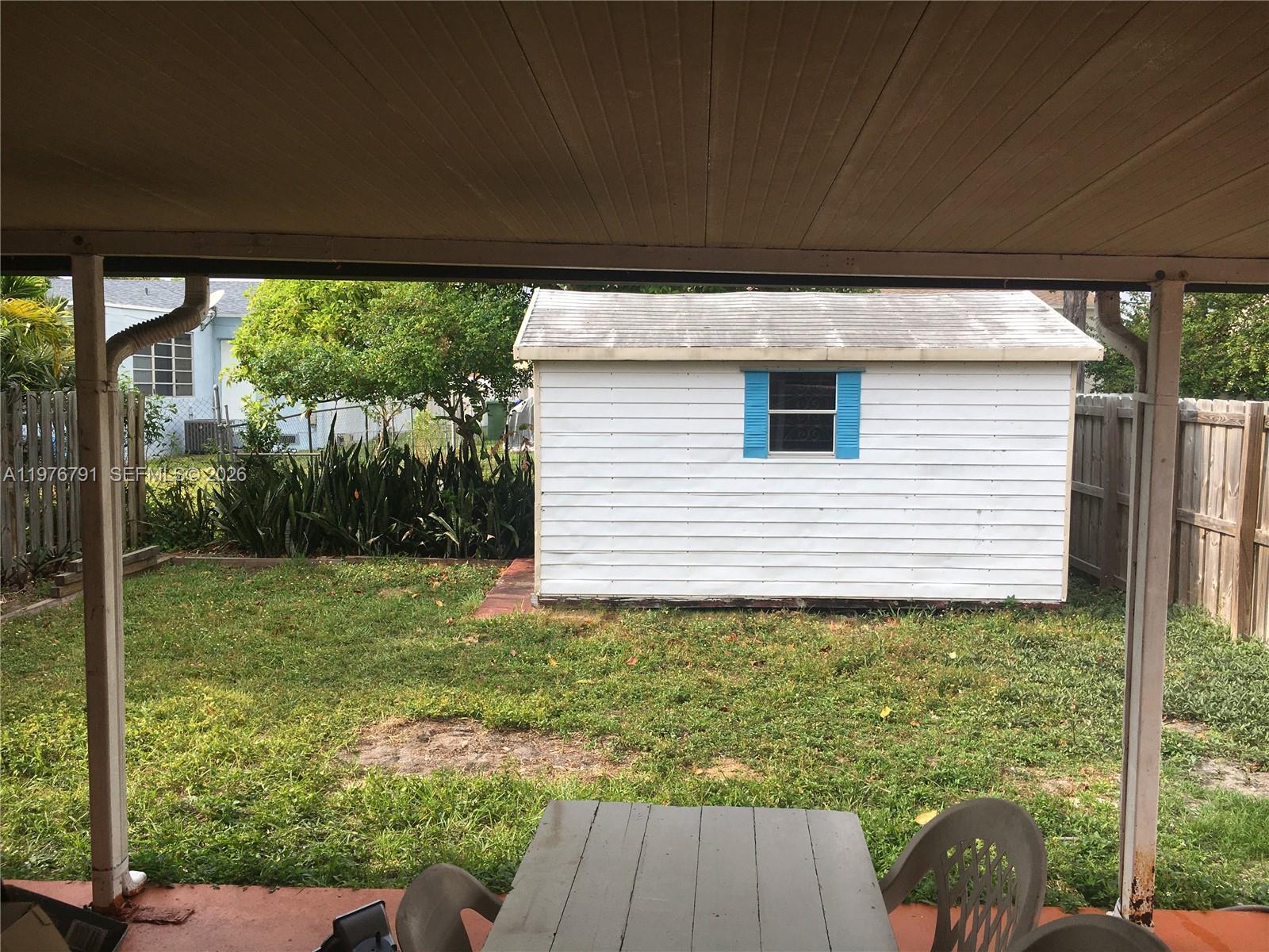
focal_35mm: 29
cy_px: 476
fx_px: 1063
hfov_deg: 61.7
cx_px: 634
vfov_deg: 48.2
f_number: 2.2
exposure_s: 1/836
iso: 25
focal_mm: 4.15
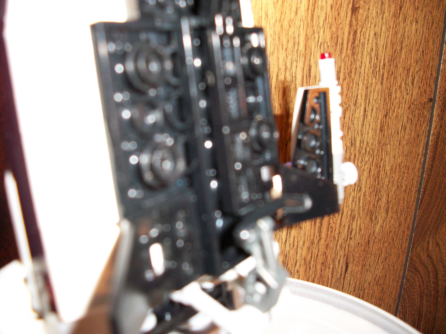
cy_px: 167
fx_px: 451
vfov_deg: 40.7
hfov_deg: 52.6
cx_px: 223
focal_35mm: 35
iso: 250
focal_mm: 6.3
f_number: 3.1
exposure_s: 1/125
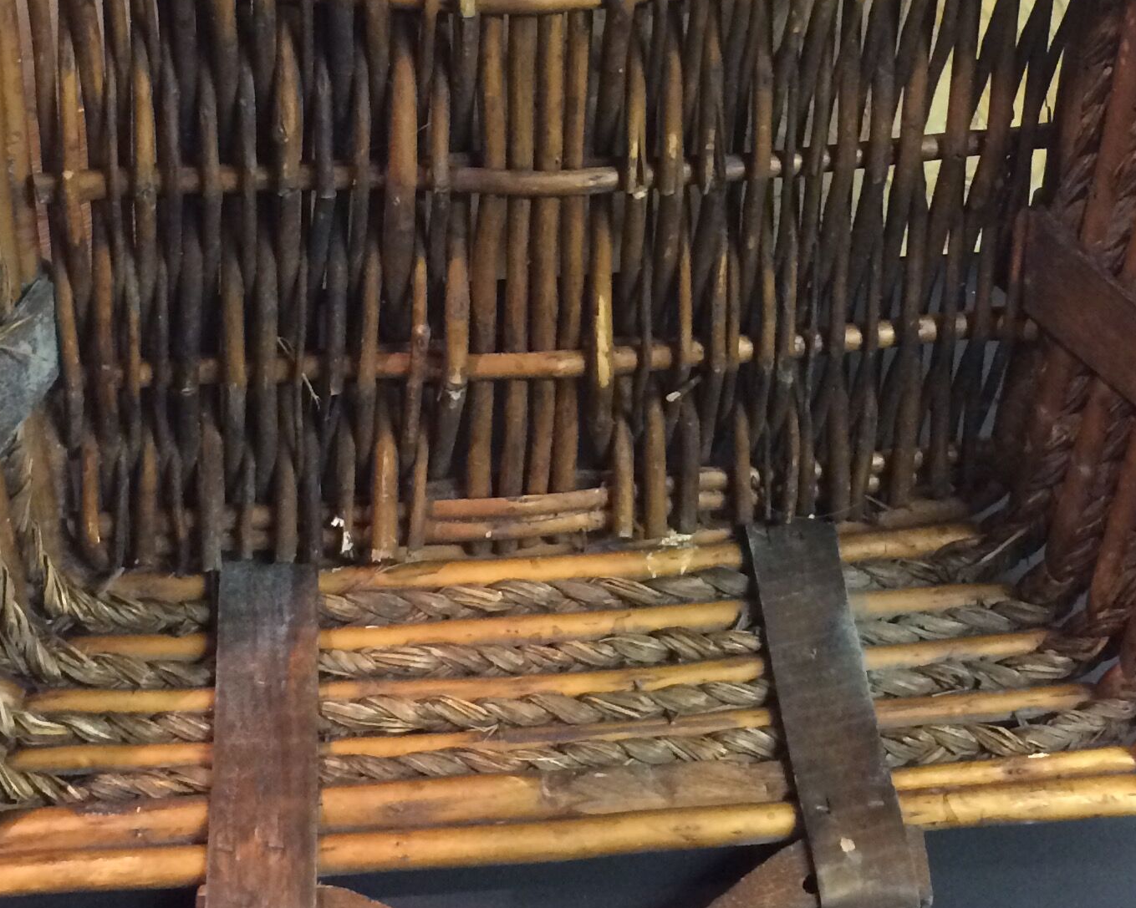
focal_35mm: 68
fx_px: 2286
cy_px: 83
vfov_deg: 21.9
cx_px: 609
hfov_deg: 27.9
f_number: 2.2
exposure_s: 1/33
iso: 320
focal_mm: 4.15
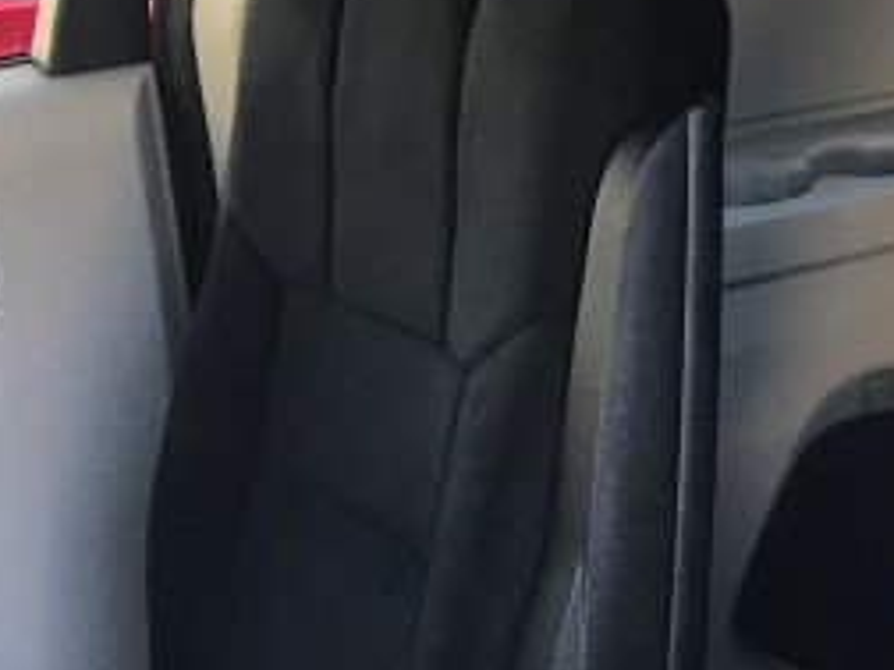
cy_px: 284
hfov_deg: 16.9
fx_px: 2944
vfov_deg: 13.0
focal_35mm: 114
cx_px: 883
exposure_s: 1/30
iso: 40
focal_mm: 3.99
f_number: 1.8
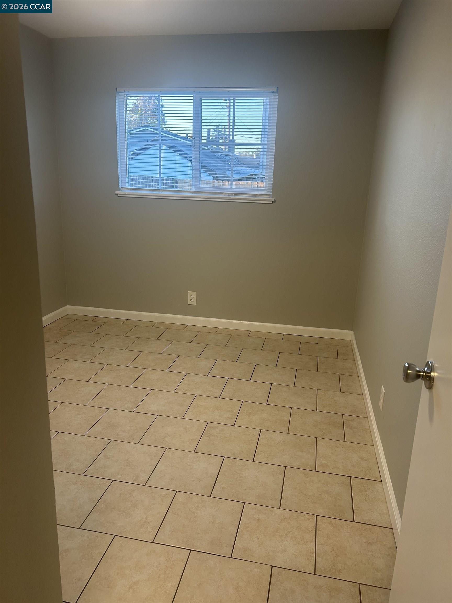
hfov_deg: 53.1
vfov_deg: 67.3
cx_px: 226
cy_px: 302
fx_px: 453
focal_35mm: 26
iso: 100
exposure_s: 1/120
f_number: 1.5
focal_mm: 5.7
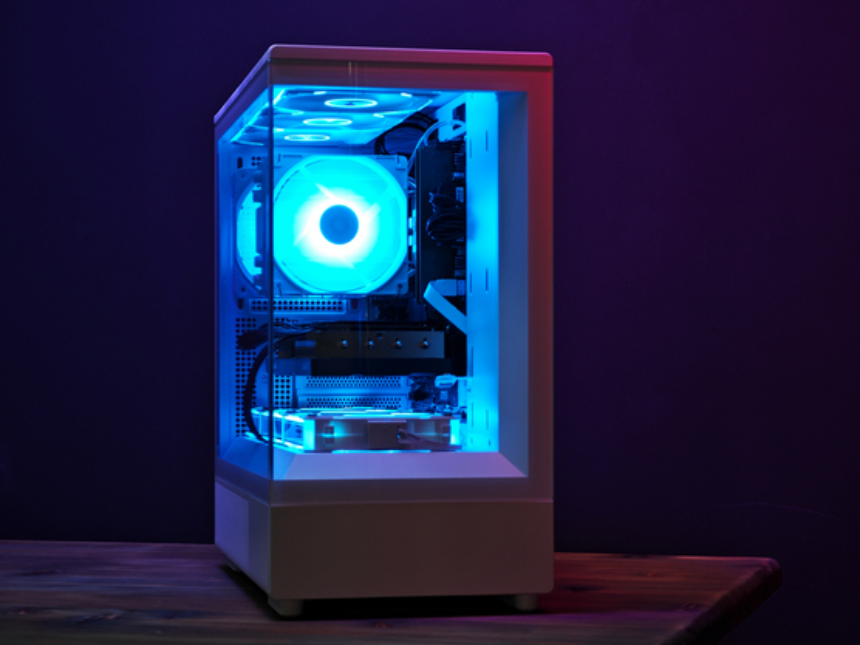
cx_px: 407
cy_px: 342
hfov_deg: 24.1
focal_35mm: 81
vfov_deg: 18.2
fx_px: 2012
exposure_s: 1/10
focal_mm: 12.28
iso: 50
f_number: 1.8
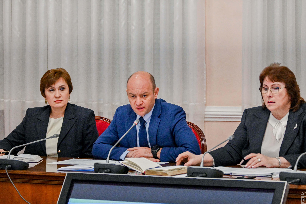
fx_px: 1084
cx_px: 161
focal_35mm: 128
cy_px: 98
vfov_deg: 10.7
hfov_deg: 16.1
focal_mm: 75
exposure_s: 1/200
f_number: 5.6
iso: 2500
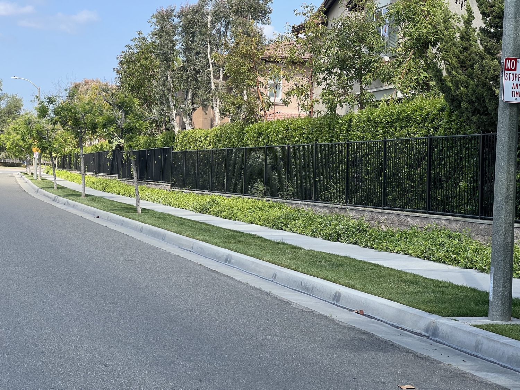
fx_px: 1157
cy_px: 195
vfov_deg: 19.1
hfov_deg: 25.3
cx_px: 260
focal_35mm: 77
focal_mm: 9
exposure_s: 1/341
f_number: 2.8
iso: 32
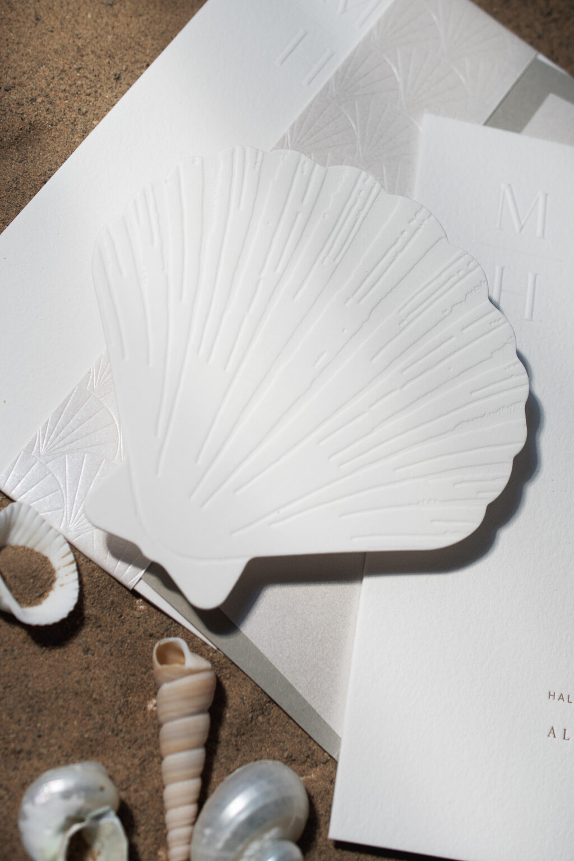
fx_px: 1435
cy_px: 430
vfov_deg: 33.4
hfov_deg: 22.6
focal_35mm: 60
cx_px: 287
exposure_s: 1/250
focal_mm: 40
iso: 100
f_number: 5
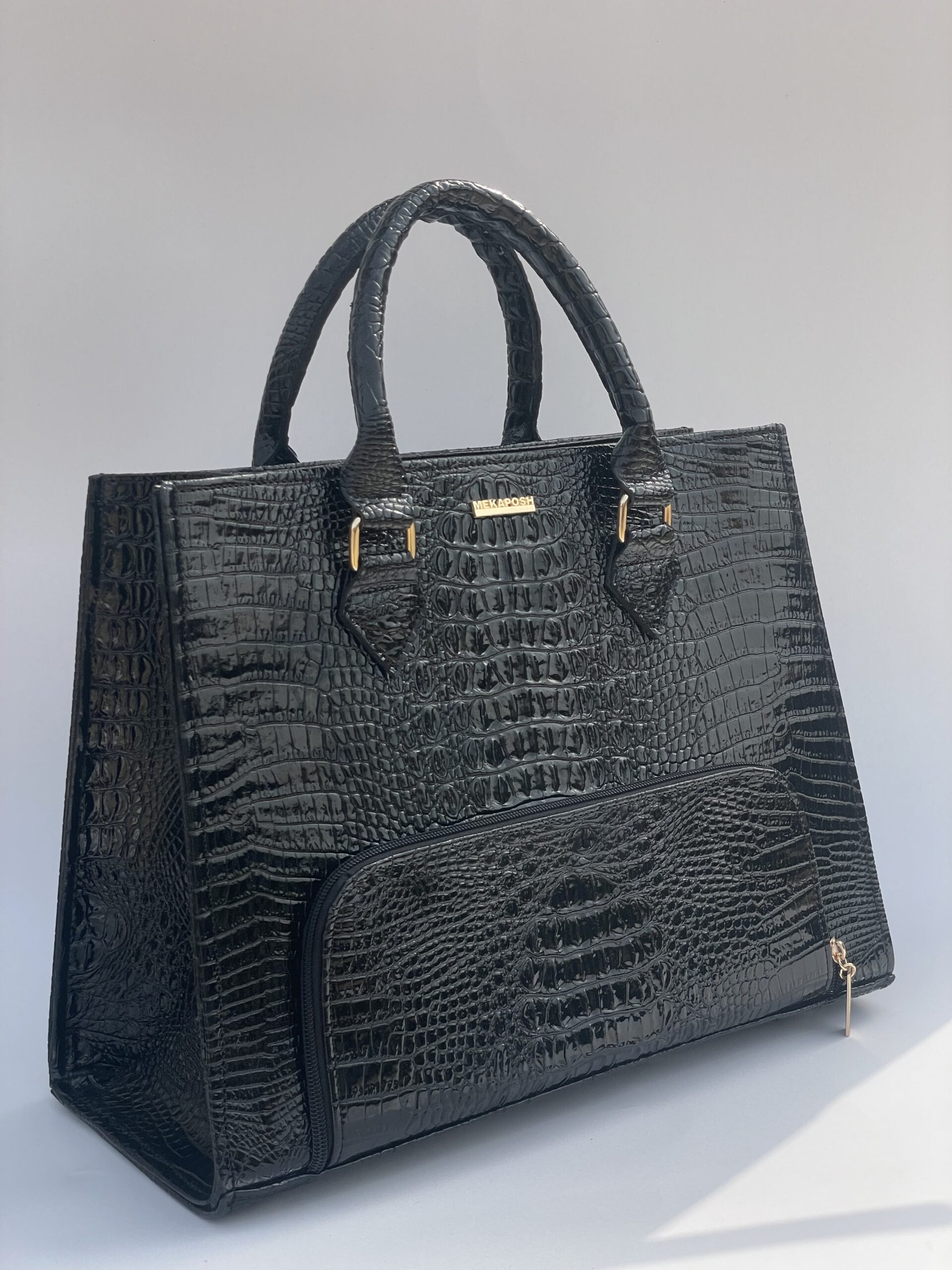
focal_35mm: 52
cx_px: 476
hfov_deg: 28.0
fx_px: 1907
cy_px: 635
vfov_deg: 36.8
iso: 32
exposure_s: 1/888
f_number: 2
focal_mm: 6
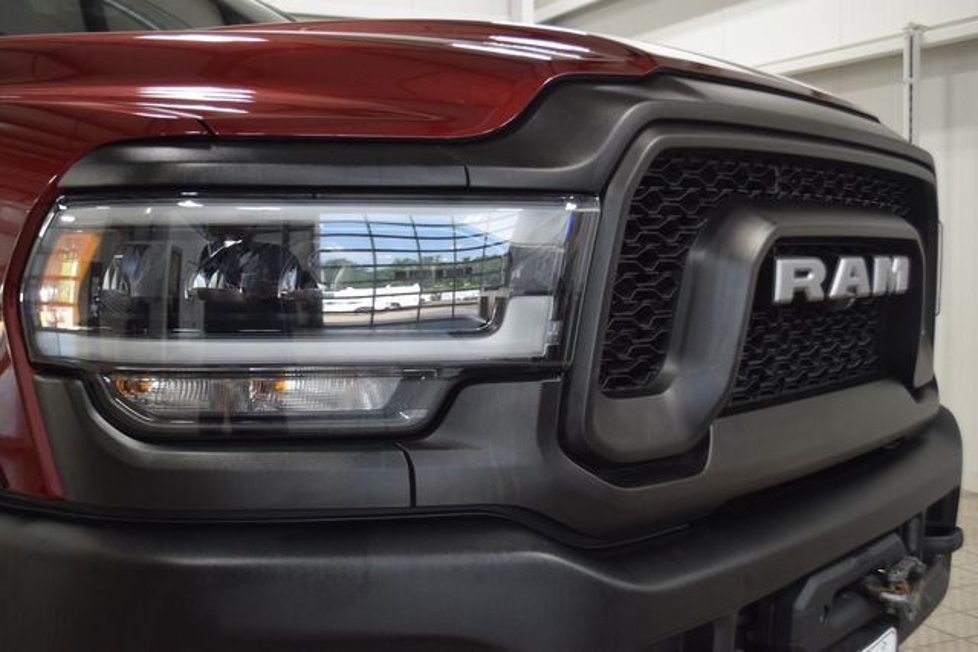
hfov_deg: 45.0
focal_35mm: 44
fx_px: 1182
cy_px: 326
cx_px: 489
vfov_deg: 30.9
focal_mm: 29
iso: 1000
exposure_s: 1/60
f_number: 4.5
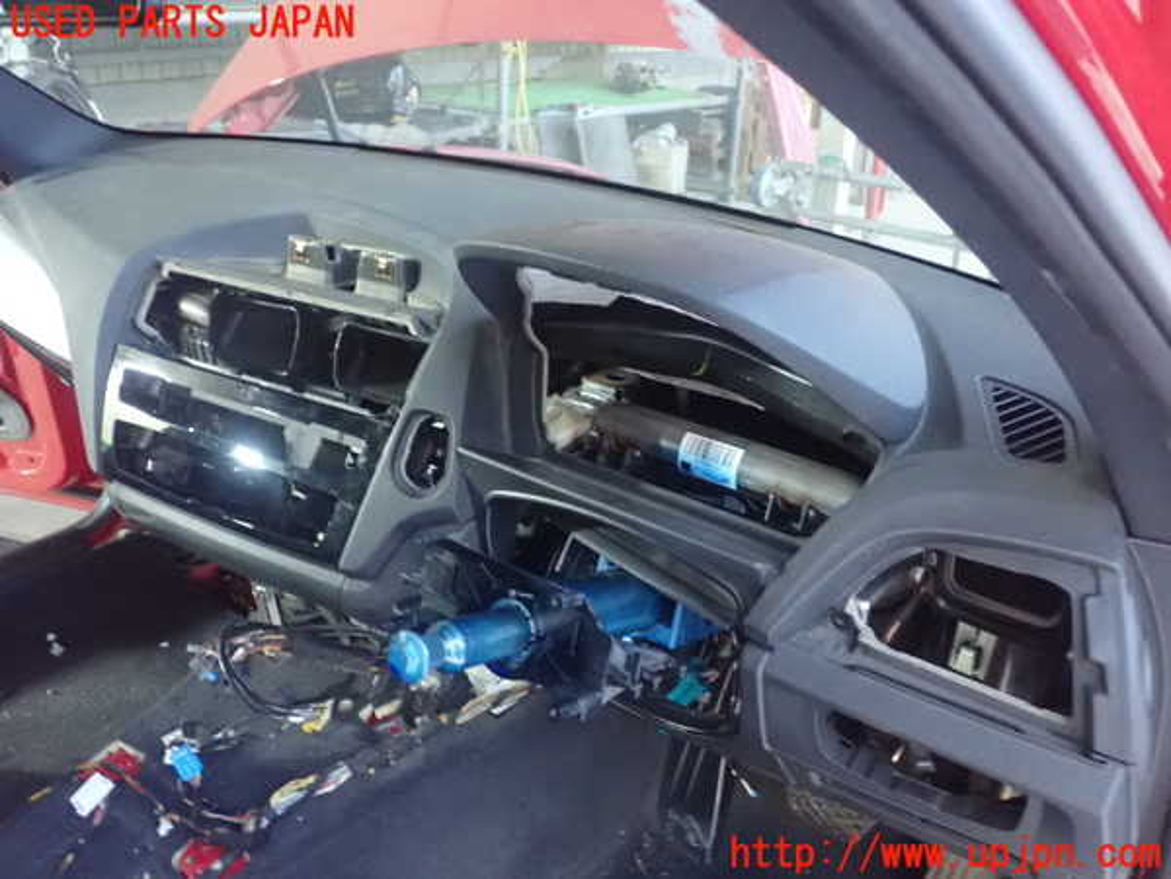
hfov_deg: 60.0
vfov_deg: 46.8
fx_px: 1015
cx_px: 586
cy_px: 440
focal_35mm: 30
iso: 1600
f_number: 2.3
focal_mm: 5.5
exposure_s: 1/20
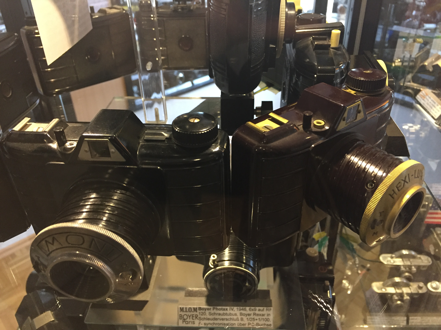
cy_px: 165
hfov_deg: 61.7
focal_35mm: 29
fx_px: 369
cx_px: 220
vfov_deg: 48.2
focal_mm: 4.15
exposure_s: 1/33
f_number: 2.2
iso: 250
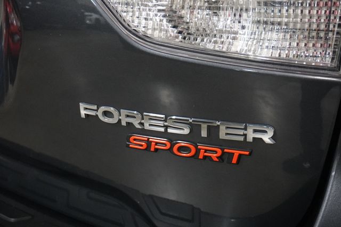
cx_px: 170
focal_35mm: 45
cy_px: 114
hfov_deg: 43.6
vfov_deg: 29.8
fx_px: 426
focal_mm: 30
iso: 6400
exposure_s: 1/100
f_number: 5
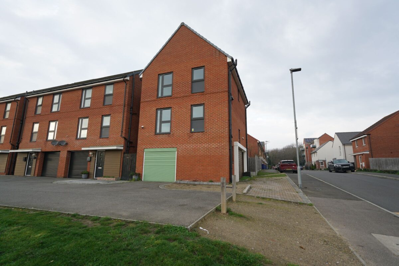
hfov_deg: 93.3
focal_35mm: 17
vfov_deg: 70.5
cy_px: 133
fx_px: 188
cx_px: 200
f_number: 4.5
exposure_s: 1/60
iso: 100
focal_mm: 17
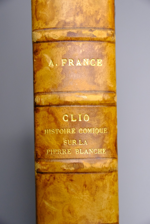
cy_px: 112
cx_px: 75
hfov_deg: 21.2
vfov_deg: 31.4
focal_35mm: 64
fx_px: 400
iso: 3200
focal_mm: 42.4
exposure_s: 1/120
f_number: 4
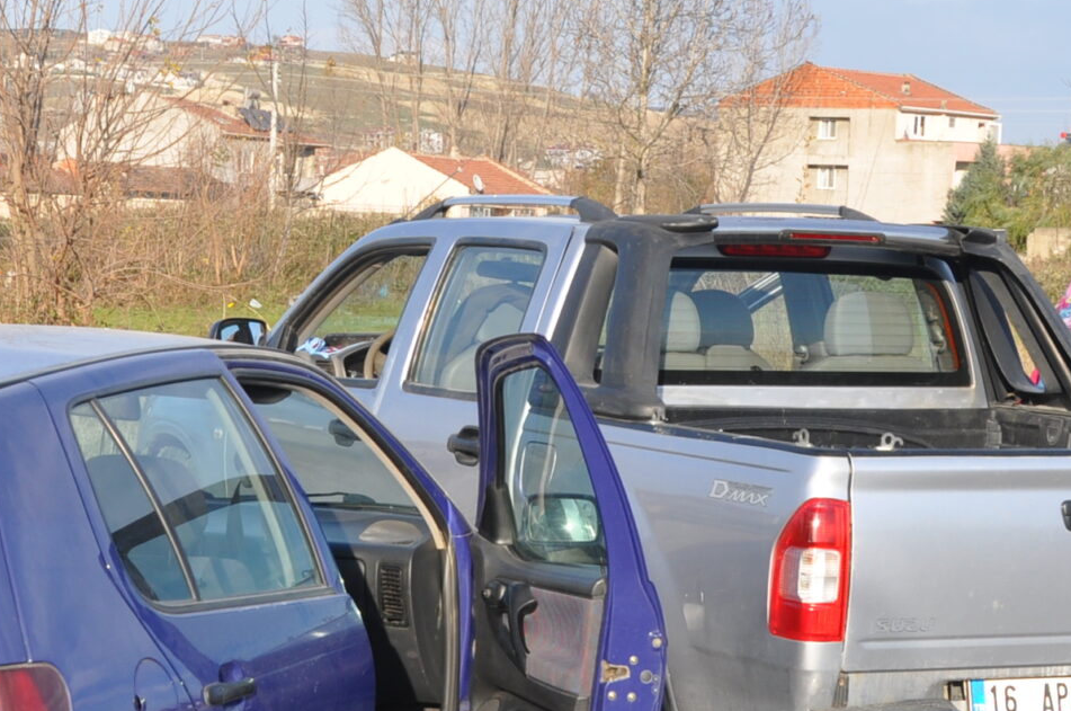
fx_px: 3119
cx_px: 381
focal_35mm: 105
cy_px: 463
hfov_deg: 19.4
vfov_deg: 13.0
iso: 200
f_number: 9
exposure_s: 1/320
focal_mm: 26
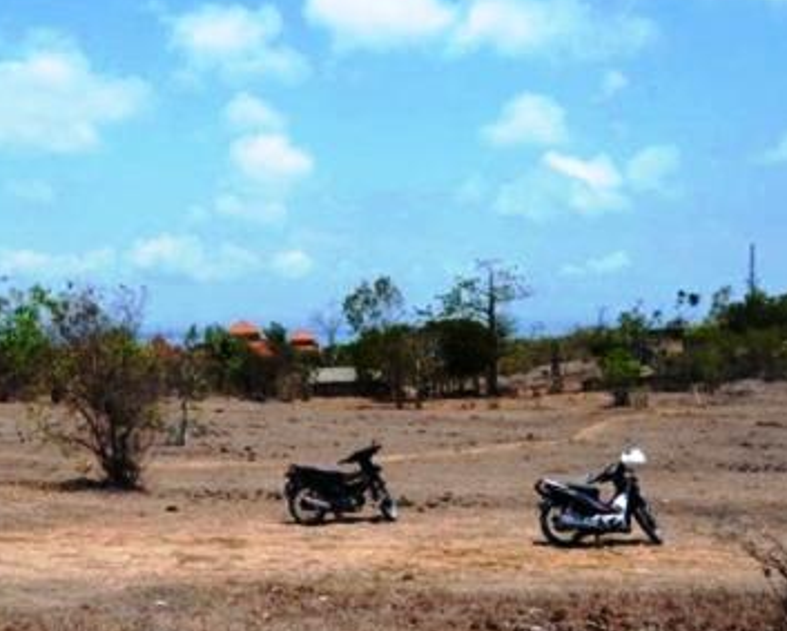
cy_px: 405
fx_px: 1189
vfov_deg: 29.6
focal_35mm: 51
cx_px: 194
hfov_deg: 35.8
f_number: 8
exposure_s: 1/250
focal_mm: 20
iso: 100
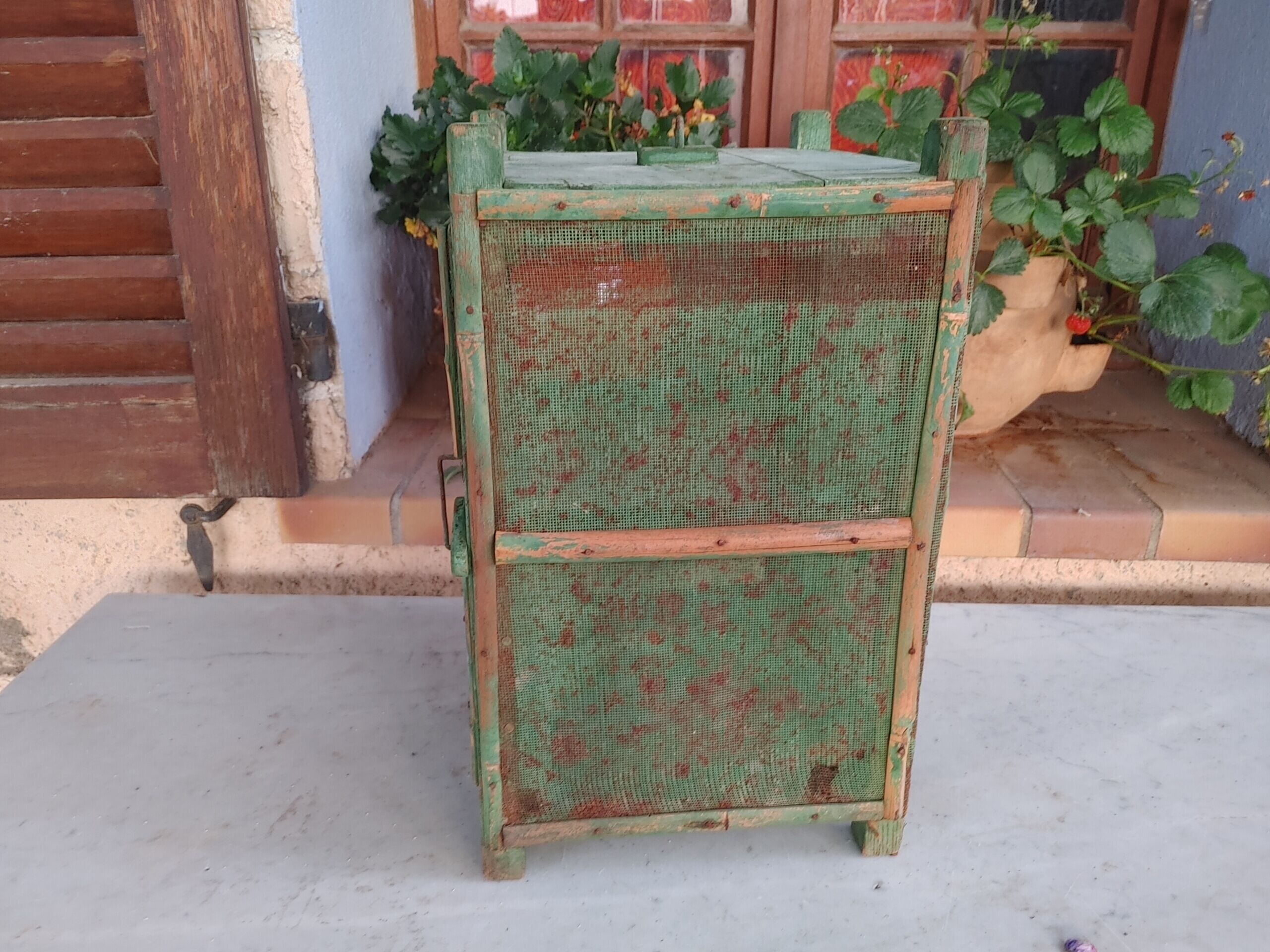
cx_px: 635
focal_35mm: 26
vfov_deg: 53.1
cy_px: 476
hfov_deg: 67.3
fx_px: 954
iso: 250
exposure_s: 1/50
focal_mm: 4.81
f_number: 1.8
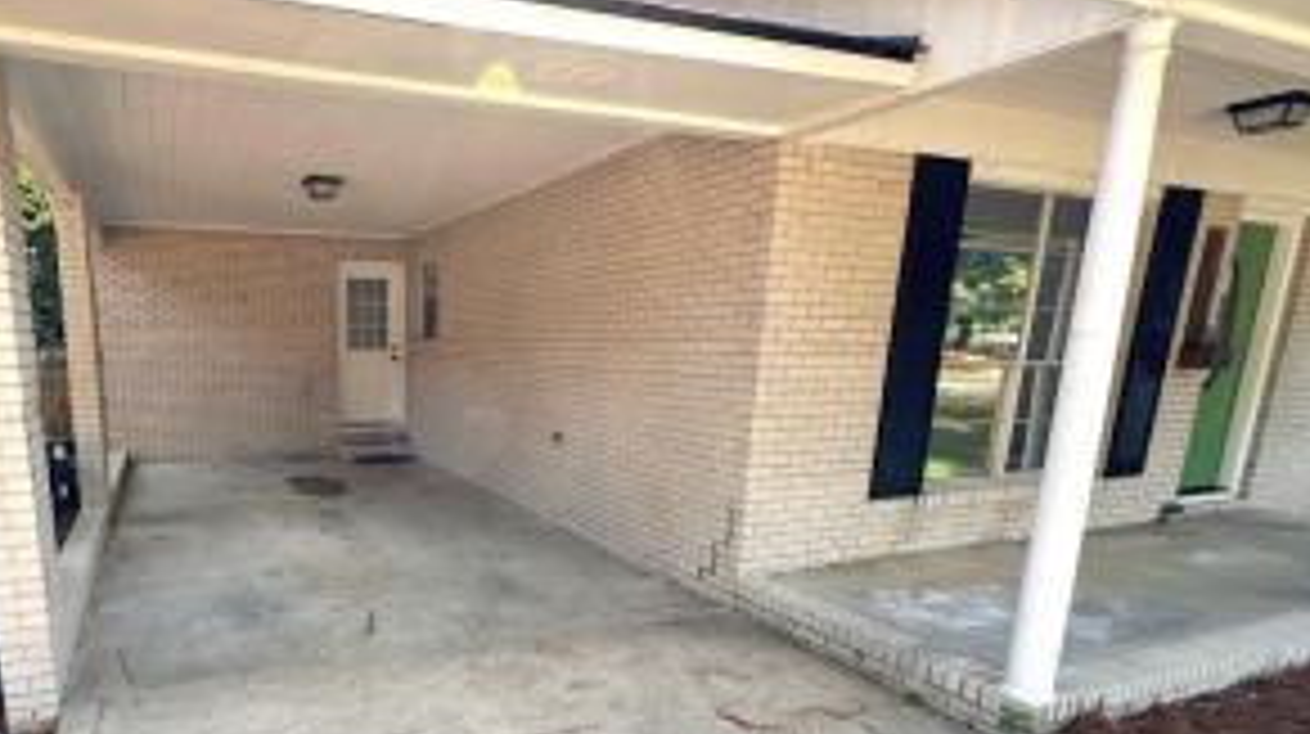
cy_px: 495
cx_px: 428
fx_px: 729
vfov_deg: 52.3
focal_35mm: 21
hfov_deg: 80.9
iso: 40
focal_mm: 2.22
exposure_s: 1/313
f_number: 2.2
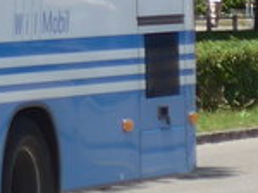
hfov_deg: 4.0
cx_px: -545
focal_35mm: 473
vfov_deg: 3.1
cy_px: -238
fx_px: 3520
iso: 80
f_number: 3.5
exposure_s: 1/640
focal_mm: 12
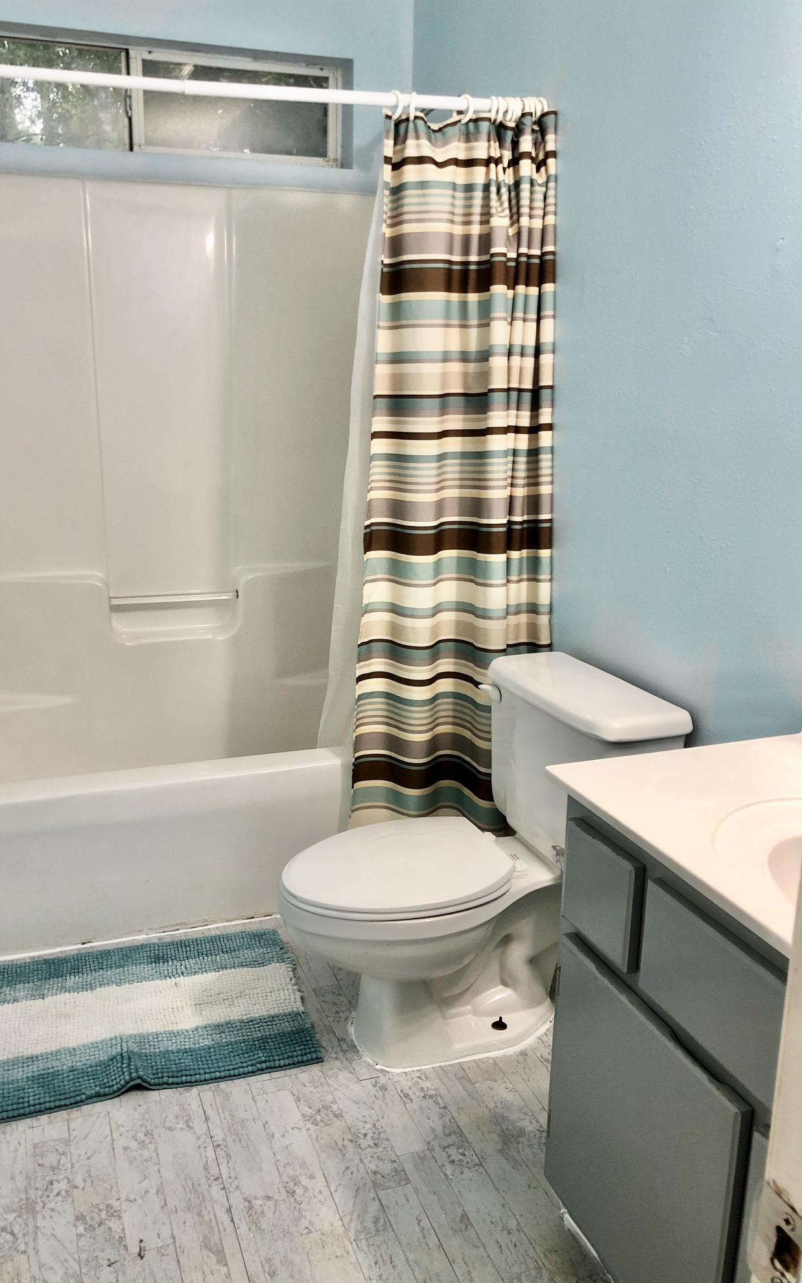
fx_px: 1049
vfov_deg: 62.9
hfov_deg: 41.7
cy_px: 639
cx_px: 344
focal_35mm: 30
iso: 40
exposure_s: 1/15
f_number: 1.8
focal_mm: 4
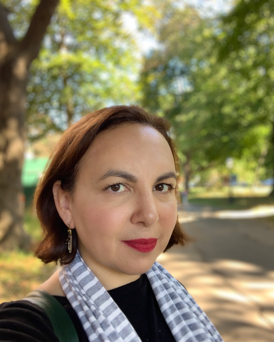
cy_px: 185
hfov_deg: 43.3
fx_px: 345
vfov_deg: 52.8
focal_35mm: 34
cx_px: 139
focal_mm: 2.87
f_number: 2.2
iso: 64
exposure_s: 1/80
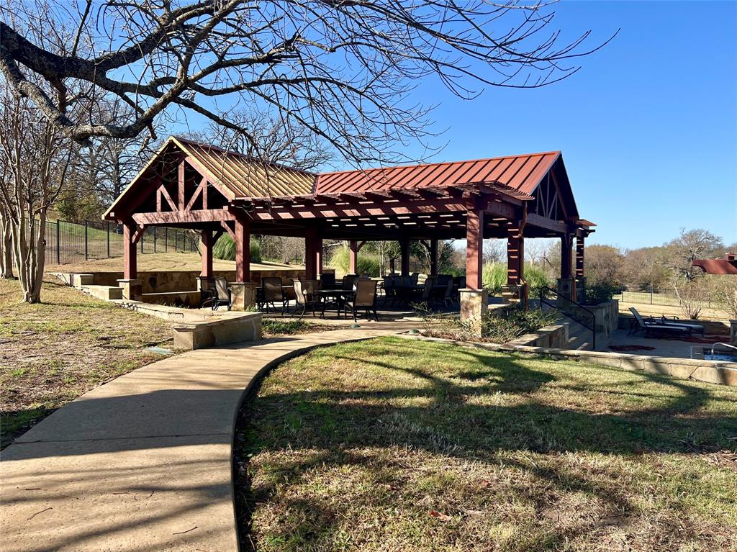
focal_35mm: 26
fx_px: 553
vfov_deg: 53.0
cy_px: 276
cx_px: 368
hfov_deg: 67.3
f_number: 1.5
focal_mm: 5.7
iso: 50
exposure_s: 1/2404
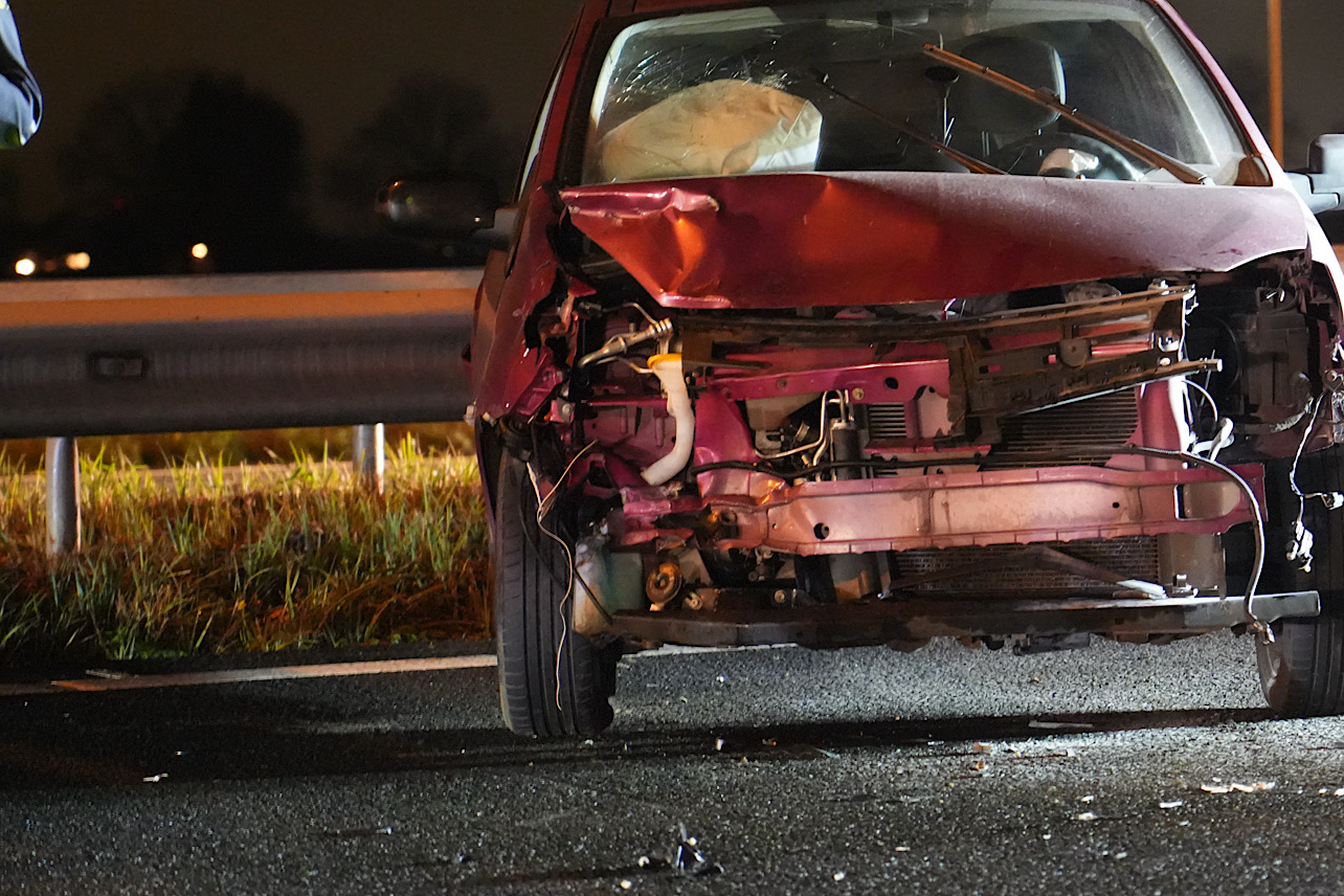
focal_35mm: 157
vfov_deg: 8.7
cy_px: 236
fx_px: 5861
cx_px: 915
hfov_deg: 13.1
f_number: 4
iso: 12800
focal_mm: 105
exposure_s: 1/15
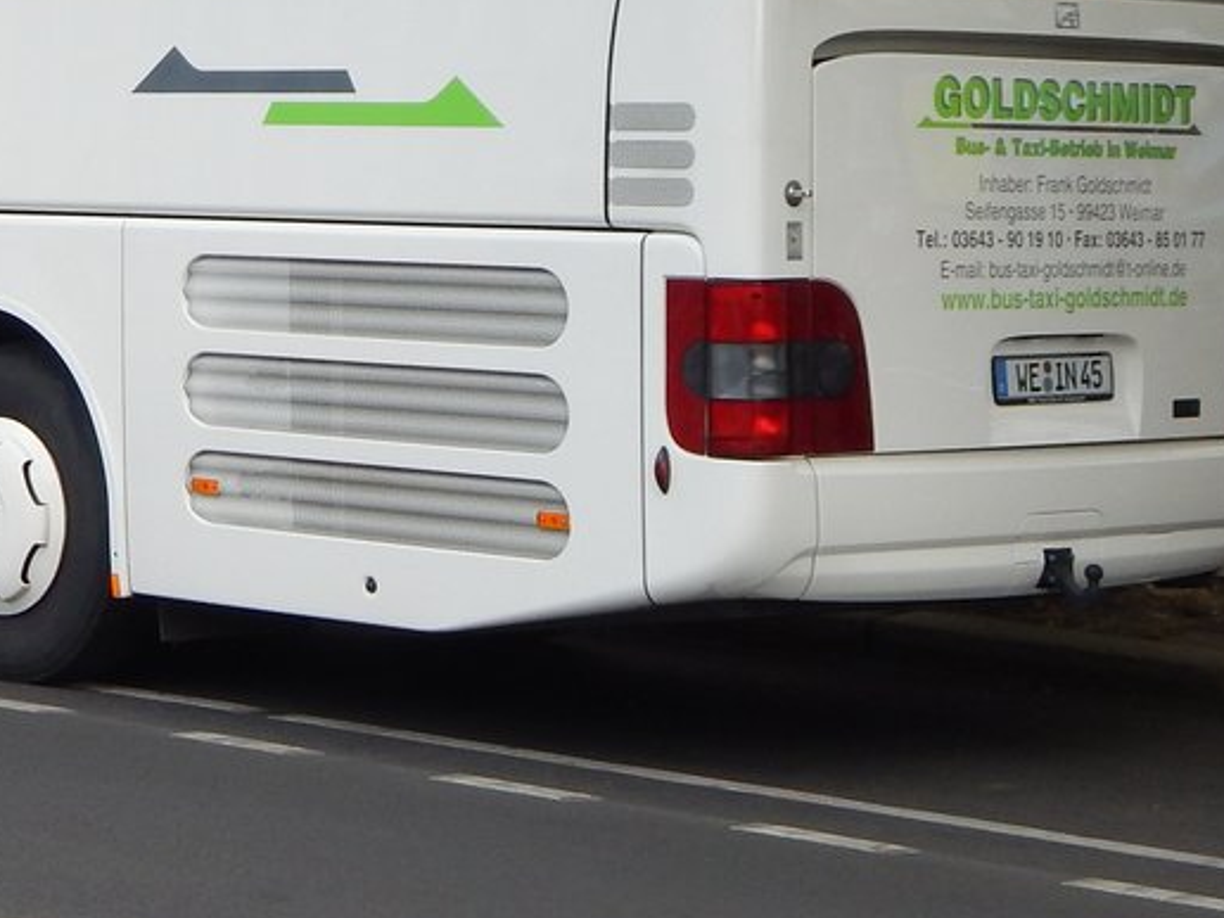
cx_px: -74
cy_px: 87
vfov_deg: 14.6
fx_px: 3536
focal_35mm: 100
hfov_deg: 19.0
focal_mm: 7.7
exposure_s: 1/400
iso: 125
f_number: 3.6
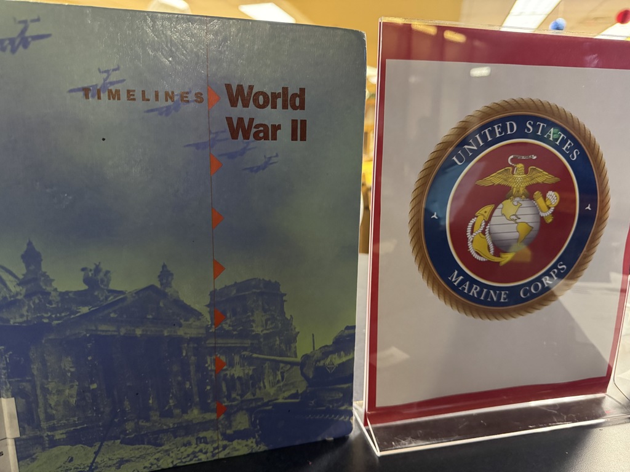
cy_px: 236
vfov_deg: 56.8
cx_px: 315
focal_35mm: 24
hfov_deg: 71.6
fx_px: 437
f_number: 1.78
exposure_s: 1/40
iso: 1000
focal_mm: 6.76
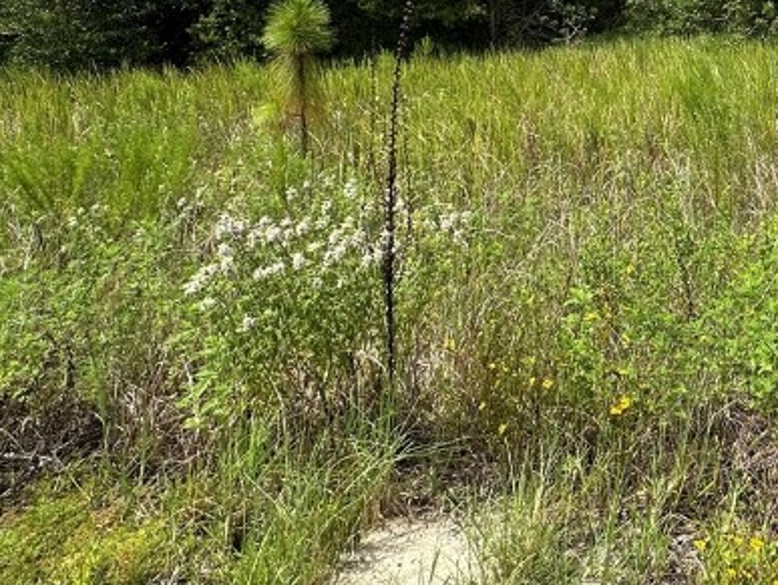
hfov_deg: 42.7
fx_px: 832
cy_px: -28
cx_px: 788
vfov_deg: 34.4
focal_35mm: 37
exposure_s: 1/1024
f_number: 2.2
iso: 40
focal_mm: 2.22
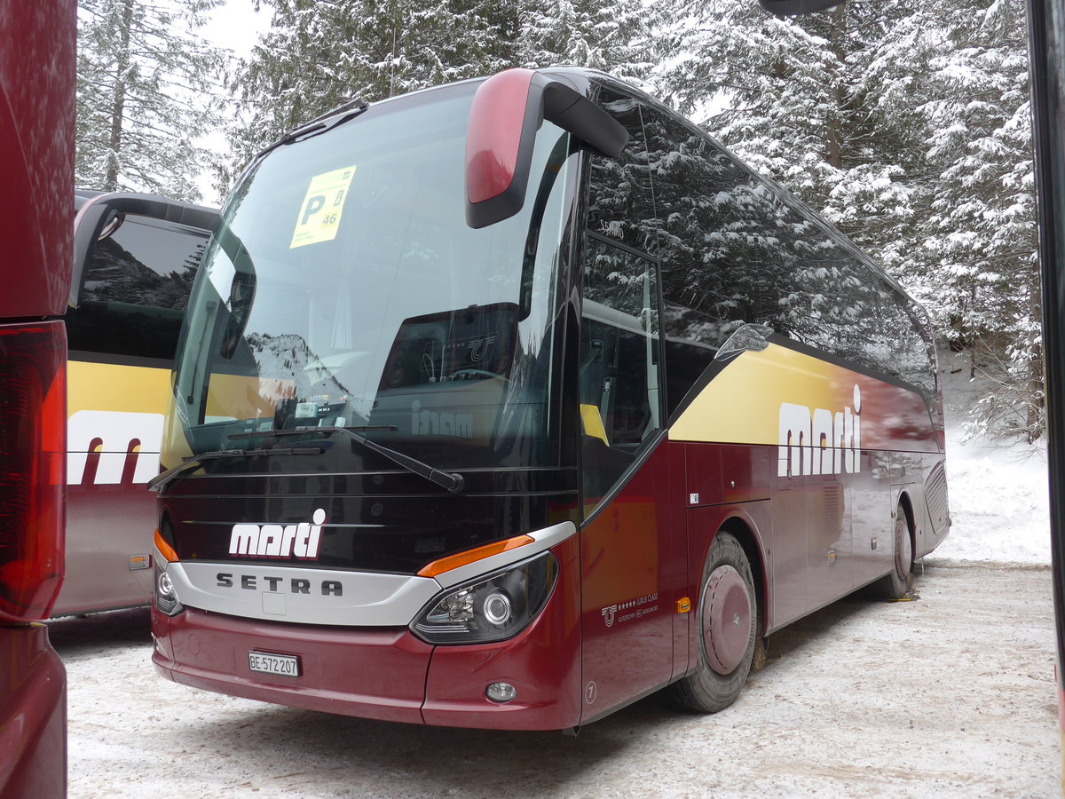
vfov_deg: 48.2
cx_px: 532
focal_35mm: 29
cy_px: 400
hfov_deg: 61.7
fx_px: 892
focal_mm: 6
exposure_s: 1/200
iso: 80
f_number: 2.8
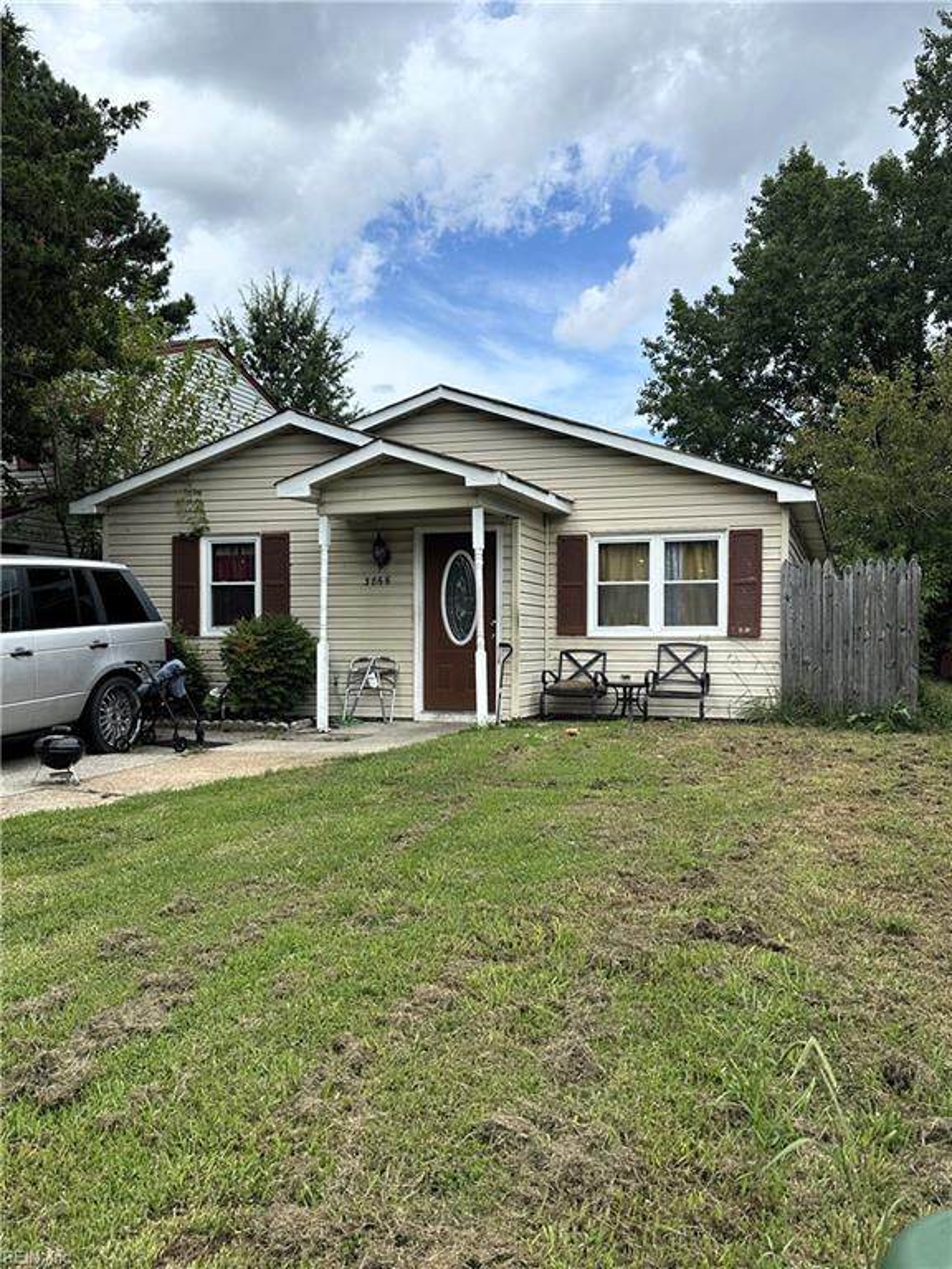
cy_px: 634
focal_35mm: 30
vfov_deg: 60.0
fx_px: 1100
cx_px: 476
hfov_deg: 46.8
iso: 80
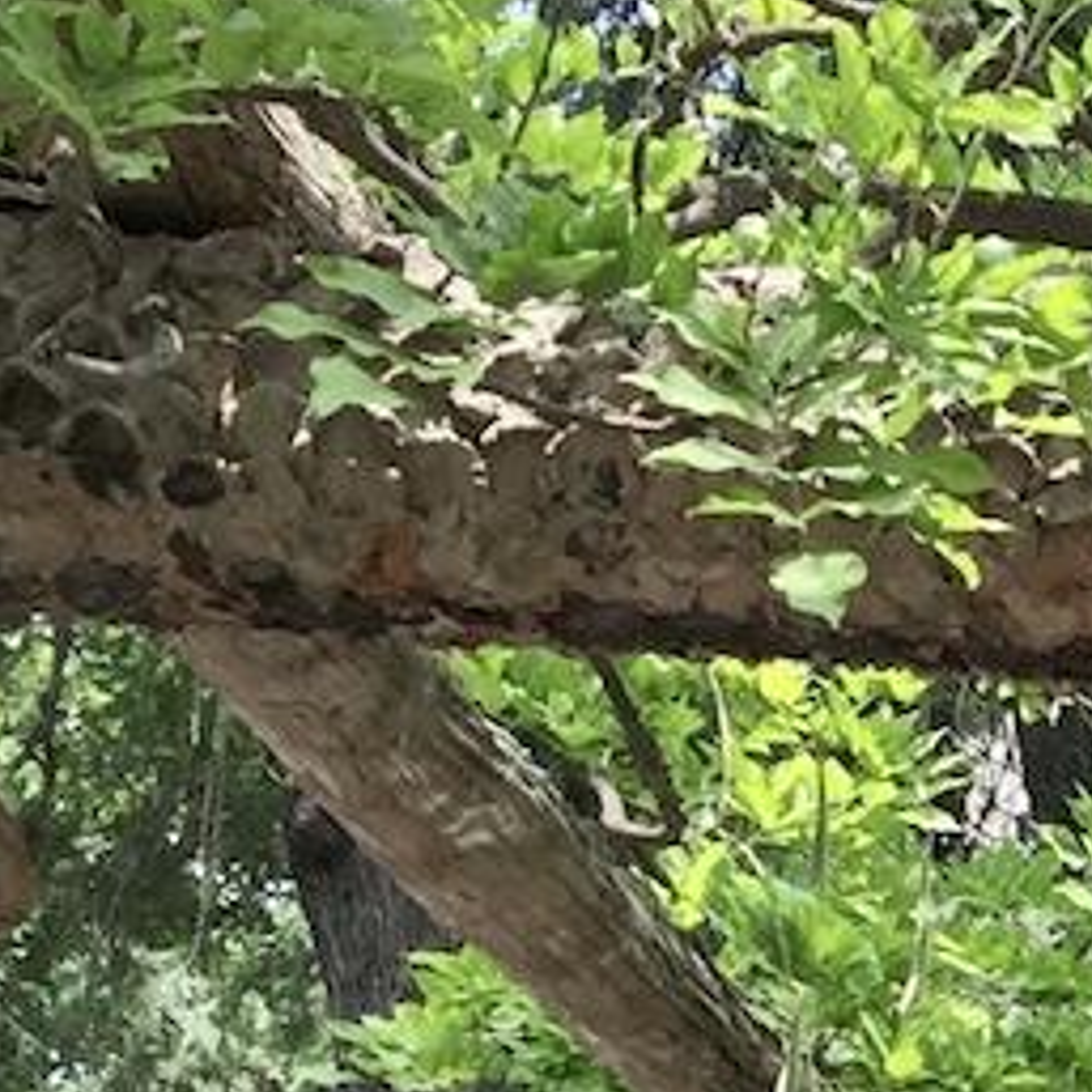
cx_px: 2275
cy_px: 1831
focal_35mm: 133
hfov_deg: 11.6
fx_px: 4747
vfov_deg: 12.2
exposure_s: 1/527
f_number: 2.2
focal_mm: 4.15
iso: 32
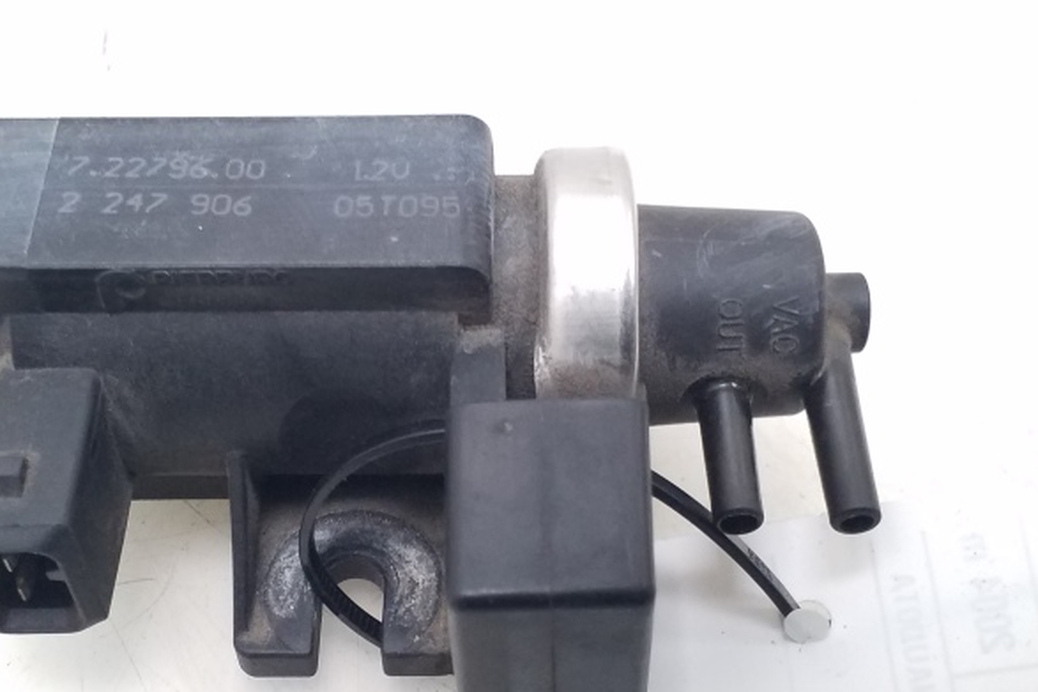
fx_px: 1412
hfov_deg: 40.3
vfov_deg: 27.5
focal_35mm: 49
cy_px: 396
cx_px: 460
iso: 250
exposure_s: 1/50
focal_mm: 3.6
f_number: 1.9
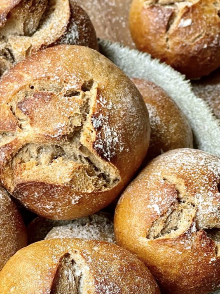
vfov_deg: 21.2
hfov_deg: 16.0
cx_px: 72
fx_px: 780
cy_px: 192
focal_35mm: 92
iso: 500
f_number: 2.2
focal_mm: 7.5
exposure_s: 1/60
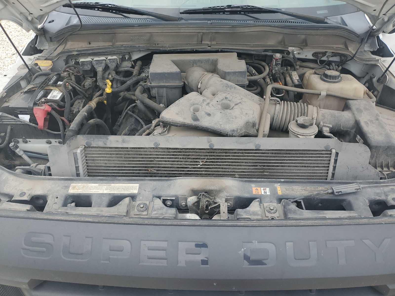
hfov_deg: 67.3
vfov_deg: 53.1
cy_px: 148
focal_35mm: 26
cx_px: 198
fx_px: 297
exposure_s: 1/1111
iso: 50
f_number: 1.5
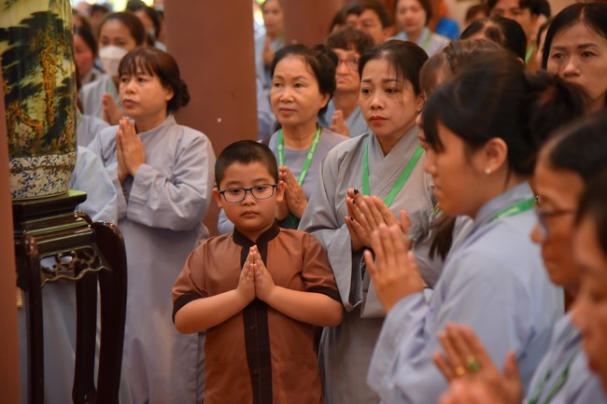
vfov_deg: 13.0
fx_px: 1770
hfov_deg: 19.5
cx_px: 304
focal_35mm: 105
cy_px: 202
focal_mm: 105
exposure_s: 1/125
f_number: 5.6
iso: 1600
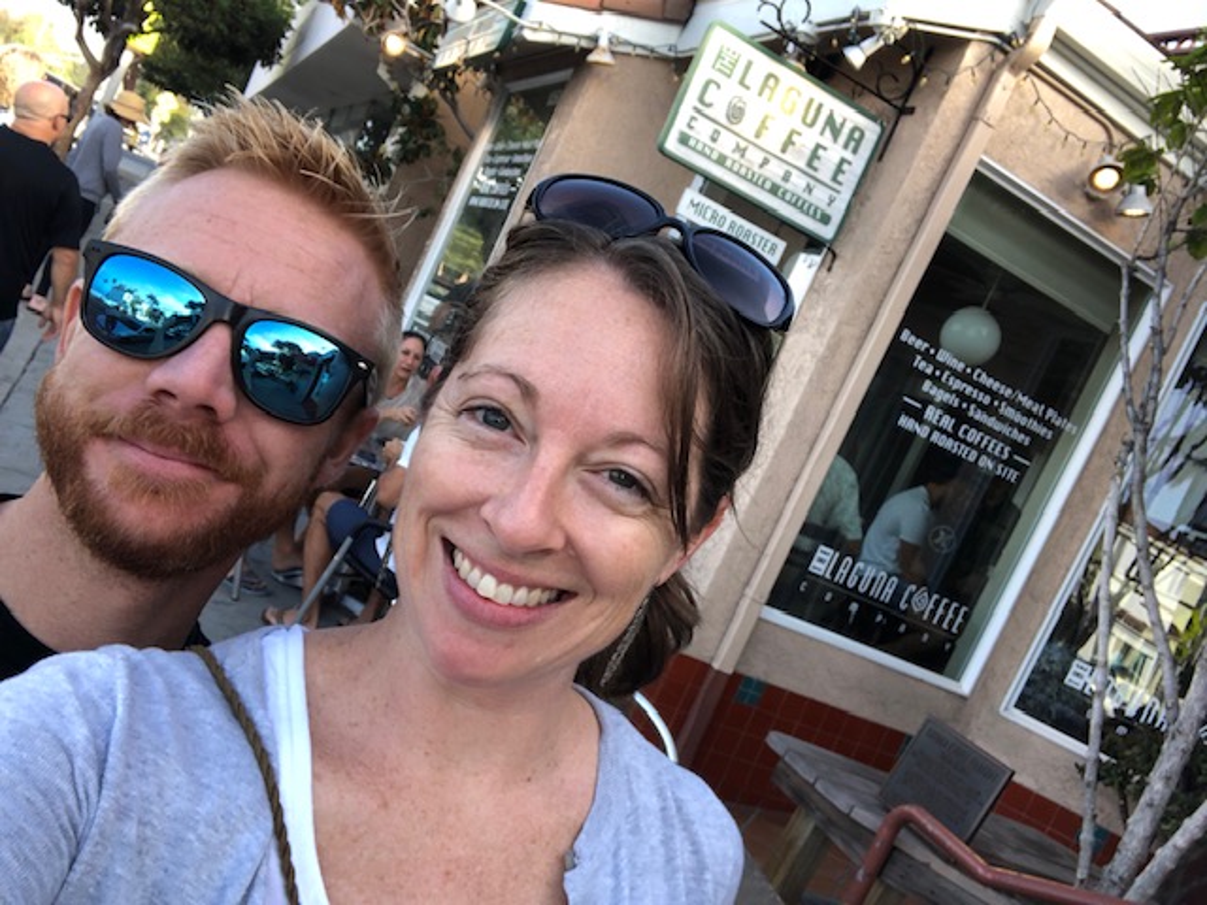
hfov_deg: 56.8
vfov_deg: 44.2
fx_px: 1116
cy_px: 452
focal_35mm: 32
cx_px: 604
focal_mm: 2.87
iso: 25
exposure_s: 1/120
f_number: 2.2
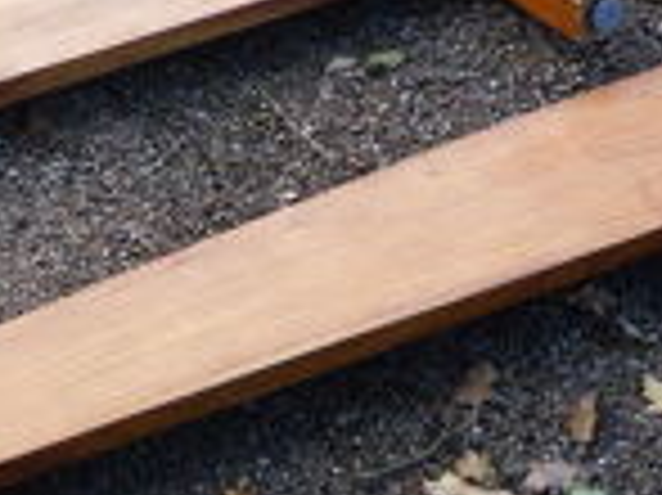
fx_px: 1873
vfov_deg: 14.8
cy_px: 9
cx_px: 131
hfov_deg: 19.8
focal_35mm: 98
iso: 100
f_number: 3.3
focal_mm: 5.2
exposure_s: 1/60
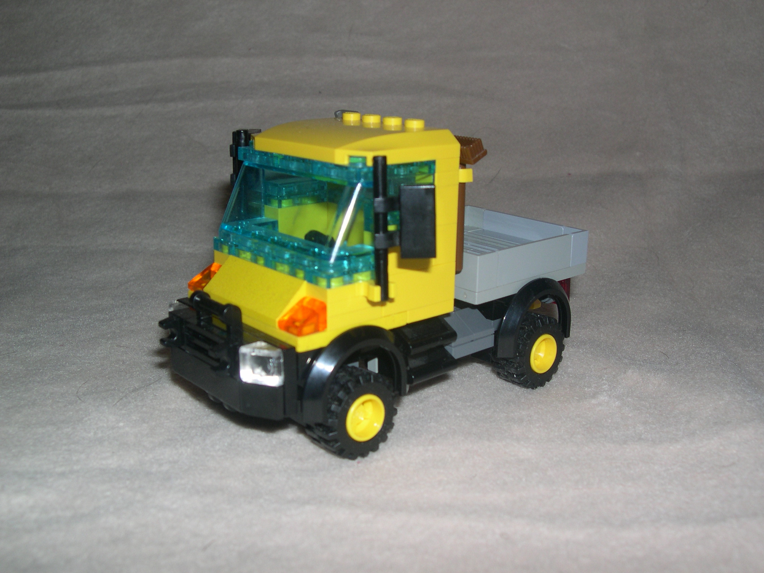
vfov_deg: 37.7
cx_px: 382
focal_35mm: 38
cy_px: 286
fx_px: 839
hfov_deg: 49.0
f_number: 7.6
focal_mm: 8
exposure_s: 1/60
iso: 100
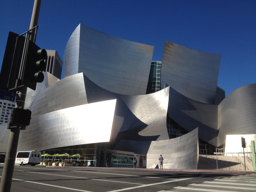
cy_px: 96
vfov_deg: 40.7
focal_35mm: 35
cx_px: 128
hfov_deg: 52.6
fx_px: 259
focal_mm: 4.28
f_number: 2.4
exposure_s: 1/2404
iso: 50
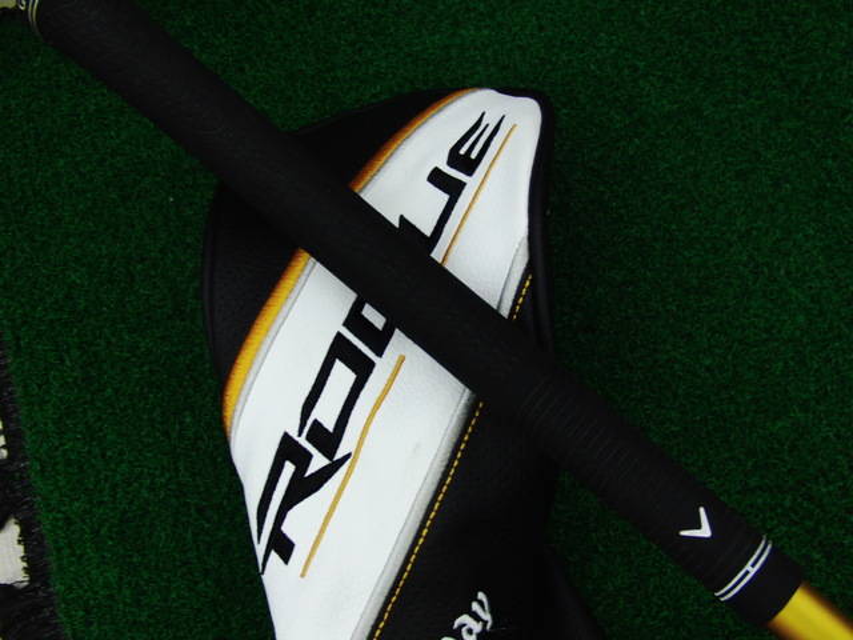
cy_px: 320
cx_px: 426
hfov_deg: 50.1
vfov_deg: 38.7
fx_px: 912
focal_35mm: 37
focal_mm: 6.42
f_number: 3.6
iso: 250
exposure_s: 1/80
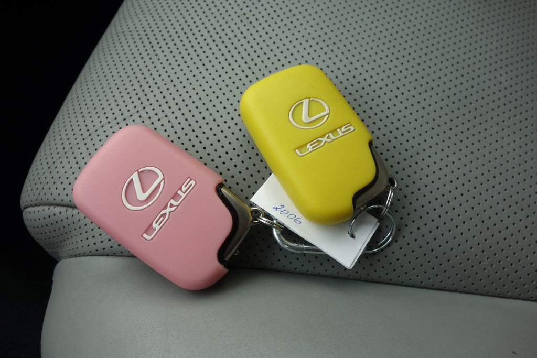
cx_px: 268
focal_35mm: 28
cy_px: 179
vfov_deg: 46.4
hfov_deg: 65.5
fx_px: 418
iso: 125
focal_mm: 10.4
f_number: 5
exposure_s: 1/100
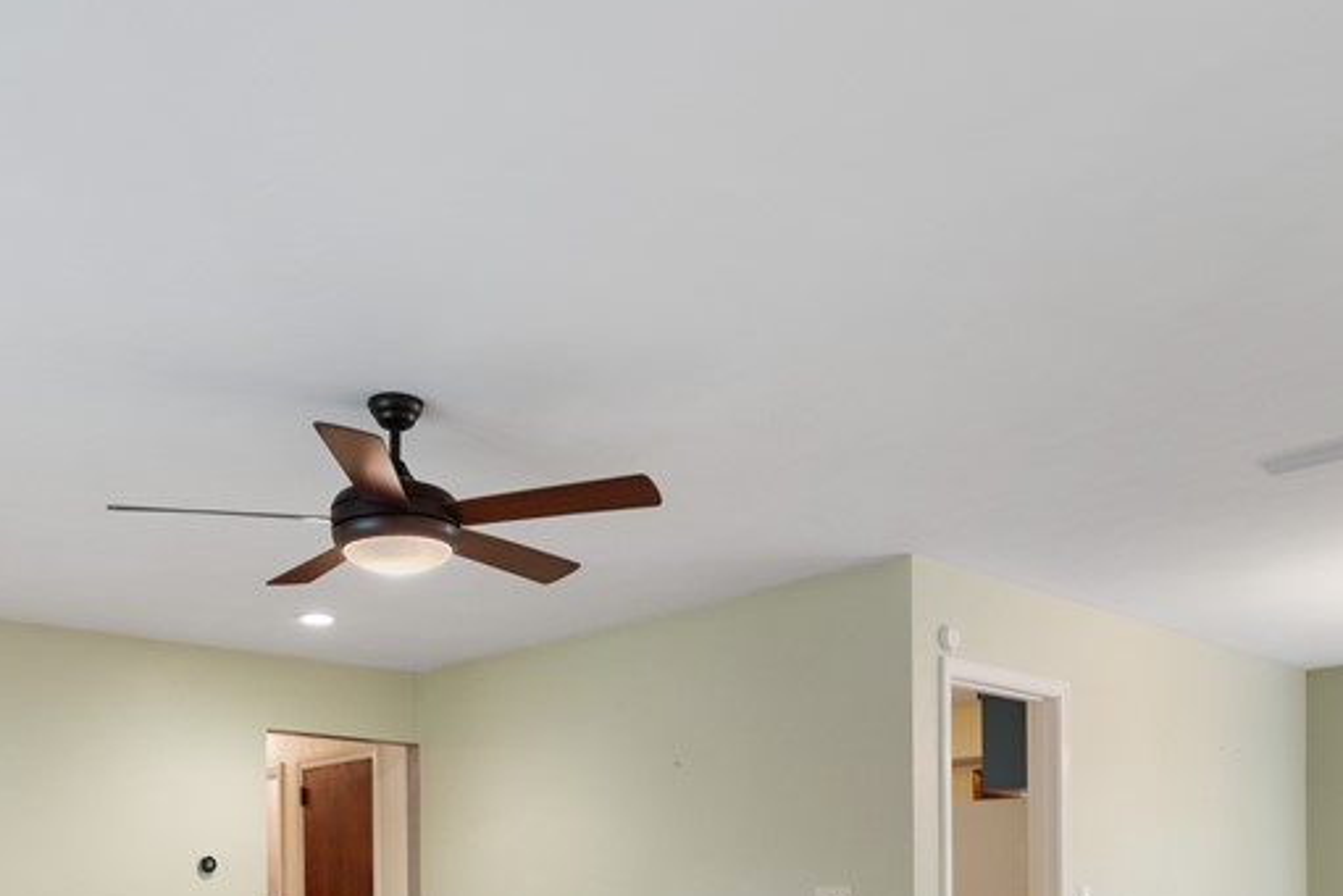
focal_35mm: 34
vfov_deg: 34.9
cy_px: 917
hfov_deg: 55.7
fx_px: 1269
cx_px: 607
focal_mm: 16
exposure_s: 1/30
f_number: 2.8
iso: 800
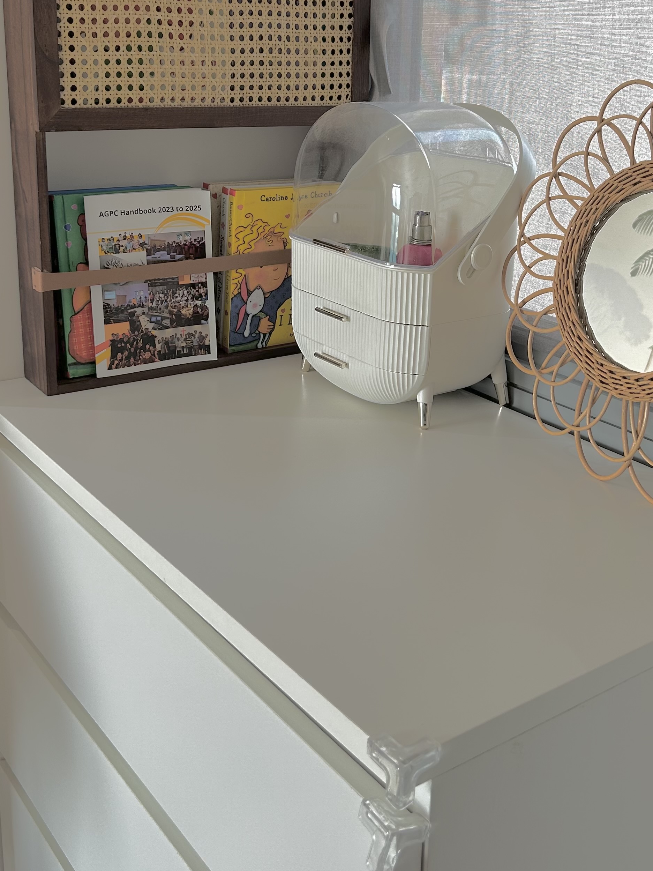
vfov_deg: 44.3
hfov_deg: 34.2
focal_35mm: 42
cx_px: 393
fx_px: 1056
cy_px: 310
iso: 32
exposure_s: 1/121
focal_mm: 5.7
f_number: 1.5
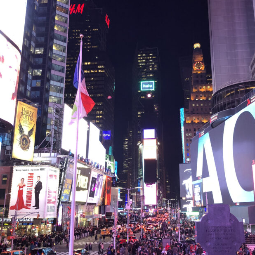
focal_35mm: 41
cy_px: 111
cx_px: 145
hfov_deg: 40.8
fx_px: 342
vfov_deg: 40.9
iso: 40
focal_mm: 3.99
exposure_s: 1/25
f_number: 1.8
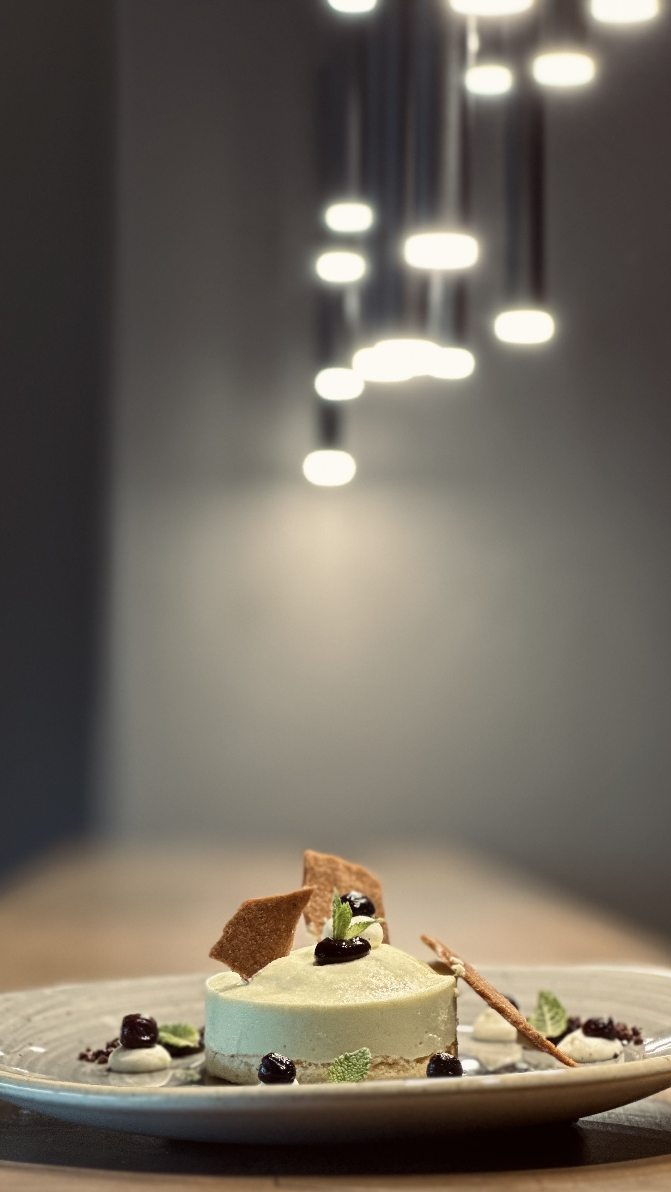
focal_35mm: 100
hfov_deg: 12.1
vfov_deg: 21.4
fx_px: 3162
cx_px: 298
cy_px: 625
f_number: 2.8
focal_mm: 9
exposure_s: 1/33
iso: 160
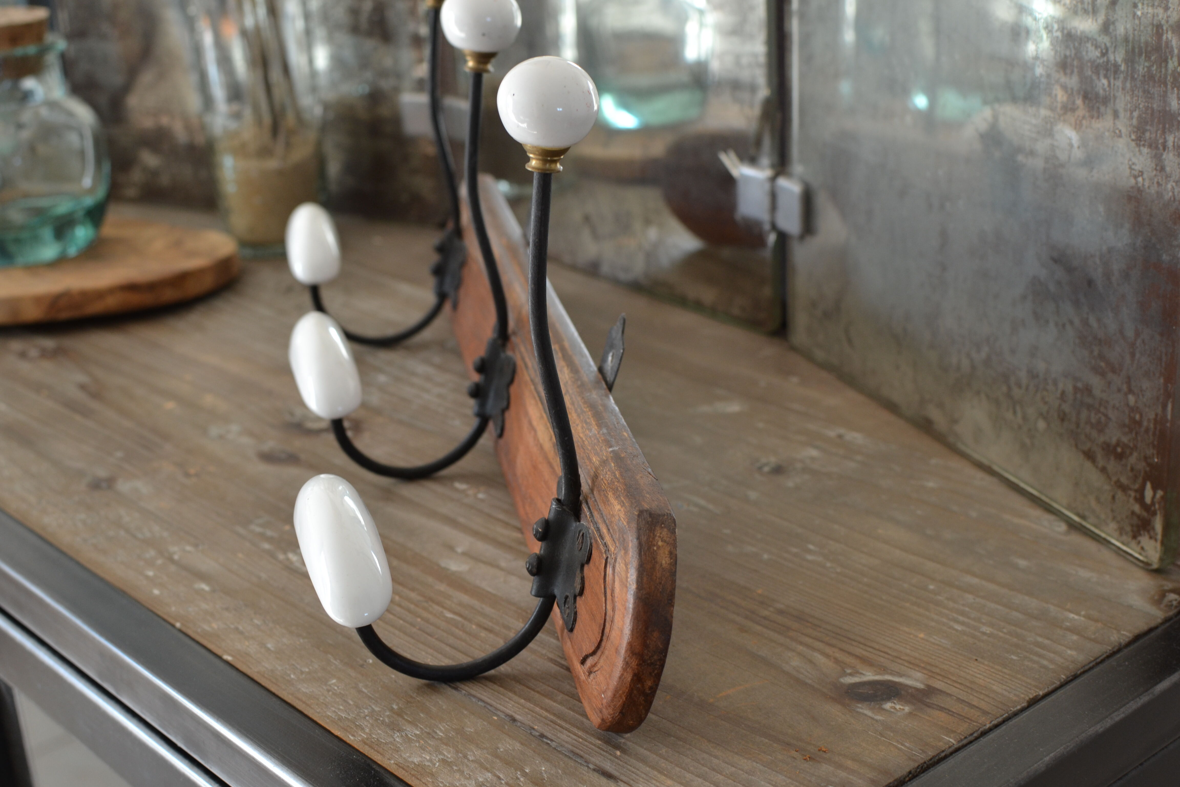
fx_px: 1721
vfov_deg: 25.8
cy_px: 394
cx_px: 590
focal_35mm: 52
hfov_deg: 37.9
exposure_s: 1/80
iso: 400
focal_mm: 35
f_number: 4.5
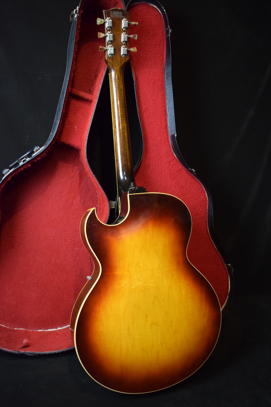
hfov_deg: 41.7
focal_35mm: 32
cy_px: 204
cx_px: 136
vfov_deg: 59.5
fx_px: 356
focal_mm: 21
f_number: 3.8
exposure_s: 1/60
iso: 2500
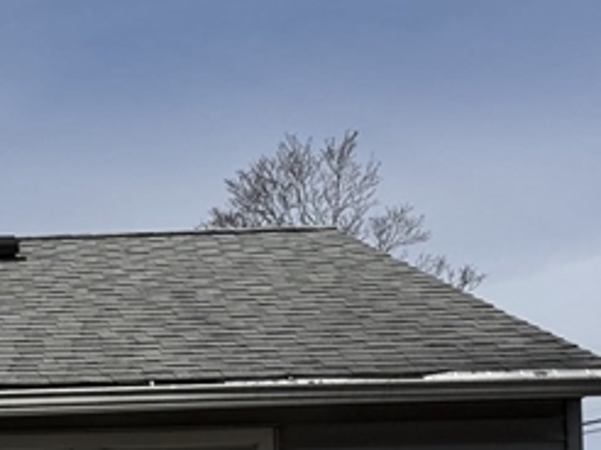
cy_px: 709
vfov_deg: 13.7
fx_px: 1734
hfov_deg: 17.5
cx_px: -318
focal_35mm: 100
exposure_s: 1/12346
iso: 80
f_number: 1.78
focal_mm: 6.76
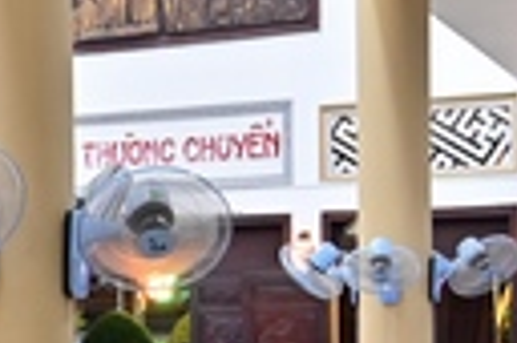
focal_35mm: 122
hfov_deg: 15.3
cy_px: 289
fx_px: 1750
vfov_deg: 11.2
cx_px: -299
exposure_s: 1/60
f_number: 4
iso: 1600
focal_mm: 24
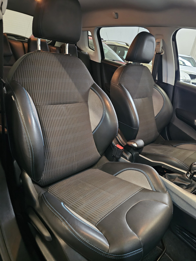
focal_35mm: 23
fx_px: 174
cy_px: 130
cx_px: 98
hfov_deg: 58.9
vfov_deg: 73.9
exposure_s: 1/25
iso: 1250
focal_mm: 6.3
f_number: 1.7
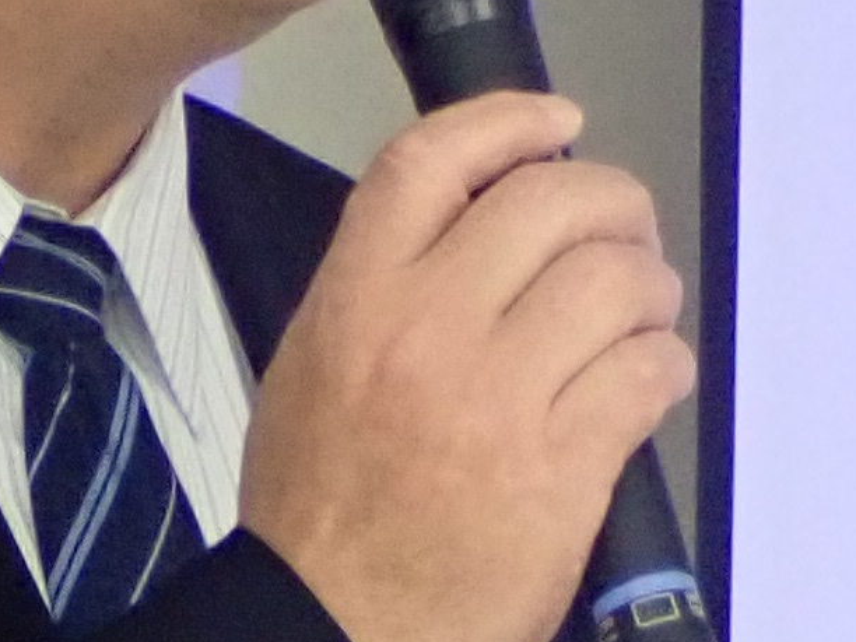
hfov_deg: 4.1
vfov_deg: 3.1
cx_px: 417
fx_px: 11969
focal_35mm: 484
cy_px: 183
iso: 800
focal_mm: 13.47
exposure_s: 1/30
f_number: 4.2
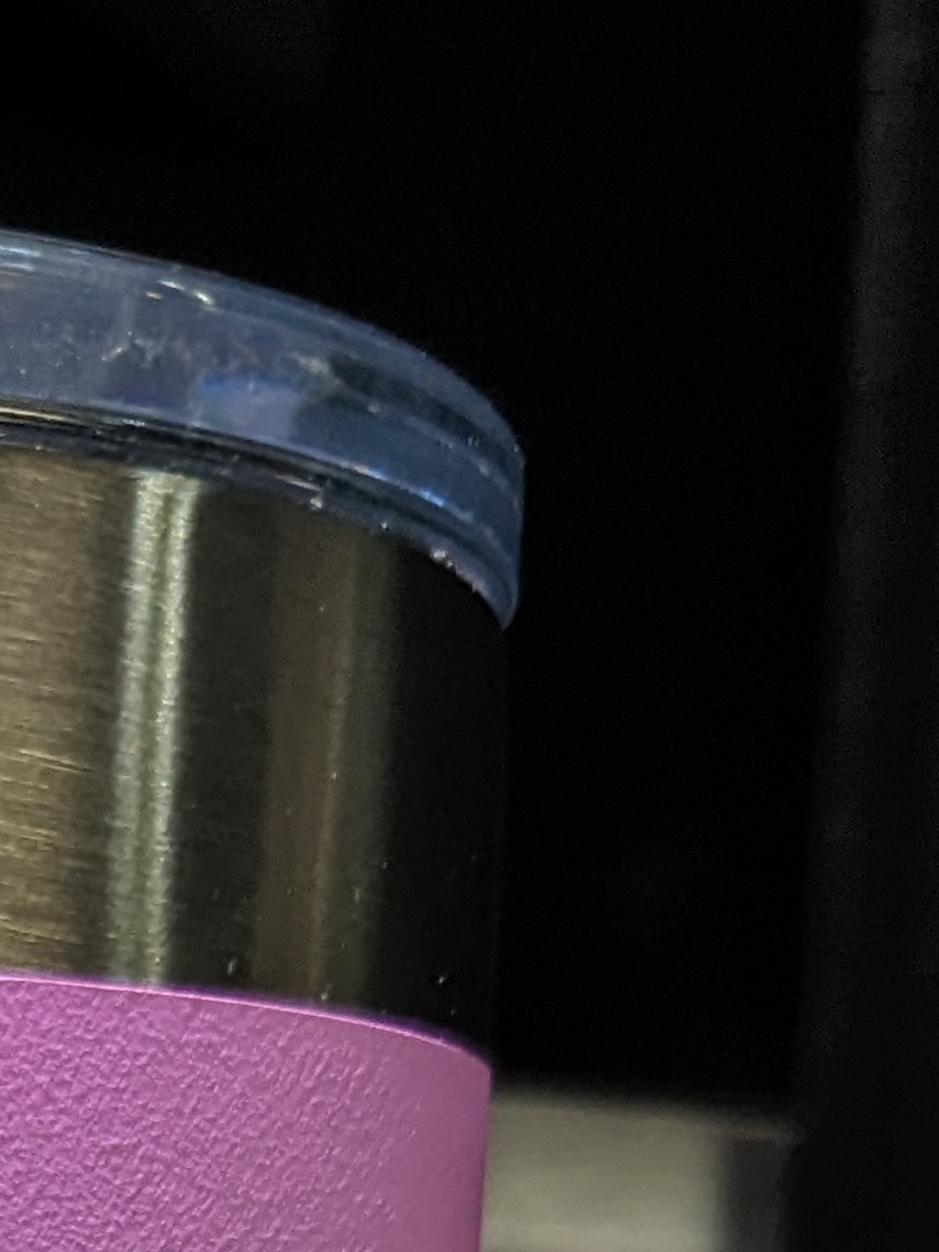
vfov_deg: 13.3
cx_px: -695
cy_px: 2719
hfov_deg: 11.4
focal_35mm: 122
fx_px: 4413
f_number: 1.73
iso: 75
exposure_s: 1/30
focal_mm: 4.38
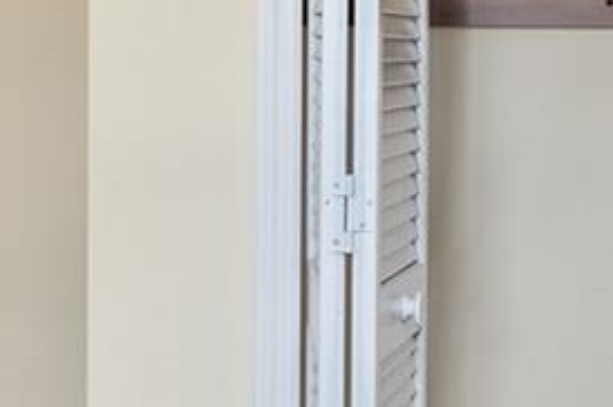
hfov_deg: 17.2
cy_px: 27
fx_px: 2020
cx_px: 450
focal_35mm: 119
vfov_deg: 11.4
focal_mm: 20.3
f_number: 7.1
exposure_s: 1.6
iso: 320
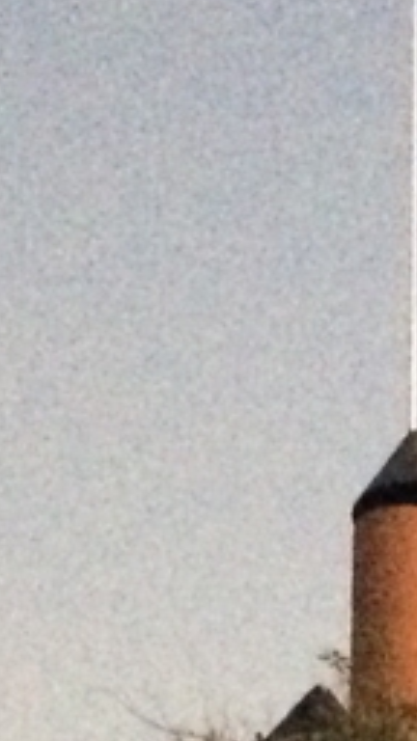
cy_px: 1308
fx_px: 3106
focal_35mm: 158
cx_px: 307
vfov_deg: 12.5
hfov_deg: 7.7
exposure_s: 1/17
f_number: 2.2
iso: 1250
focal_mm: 4.15
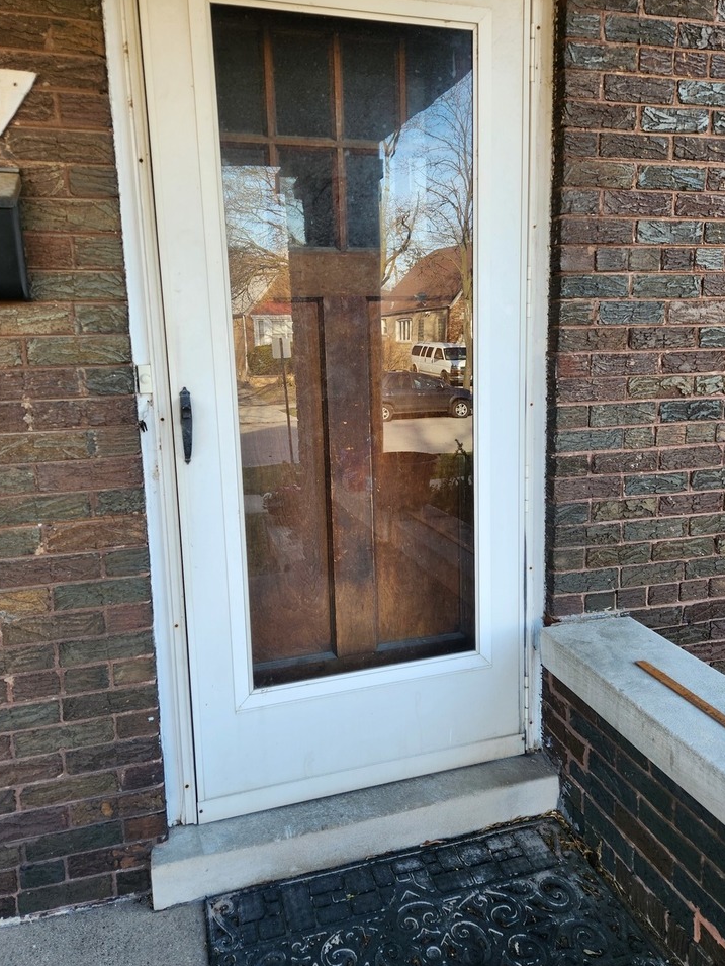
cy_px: 446
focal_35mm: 26
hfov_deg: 53.1
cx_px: 378
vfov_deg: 67.2
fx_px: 726
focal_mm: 5.4
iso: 40
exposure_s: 1/180
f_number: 1.8
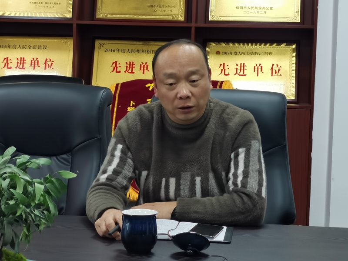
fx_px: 875
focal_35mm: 87
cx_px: 174
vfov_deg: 17.0
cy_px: 130
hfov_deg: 22.5
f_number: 2.4
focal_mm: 7.48
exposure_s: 1/33.3
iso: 200
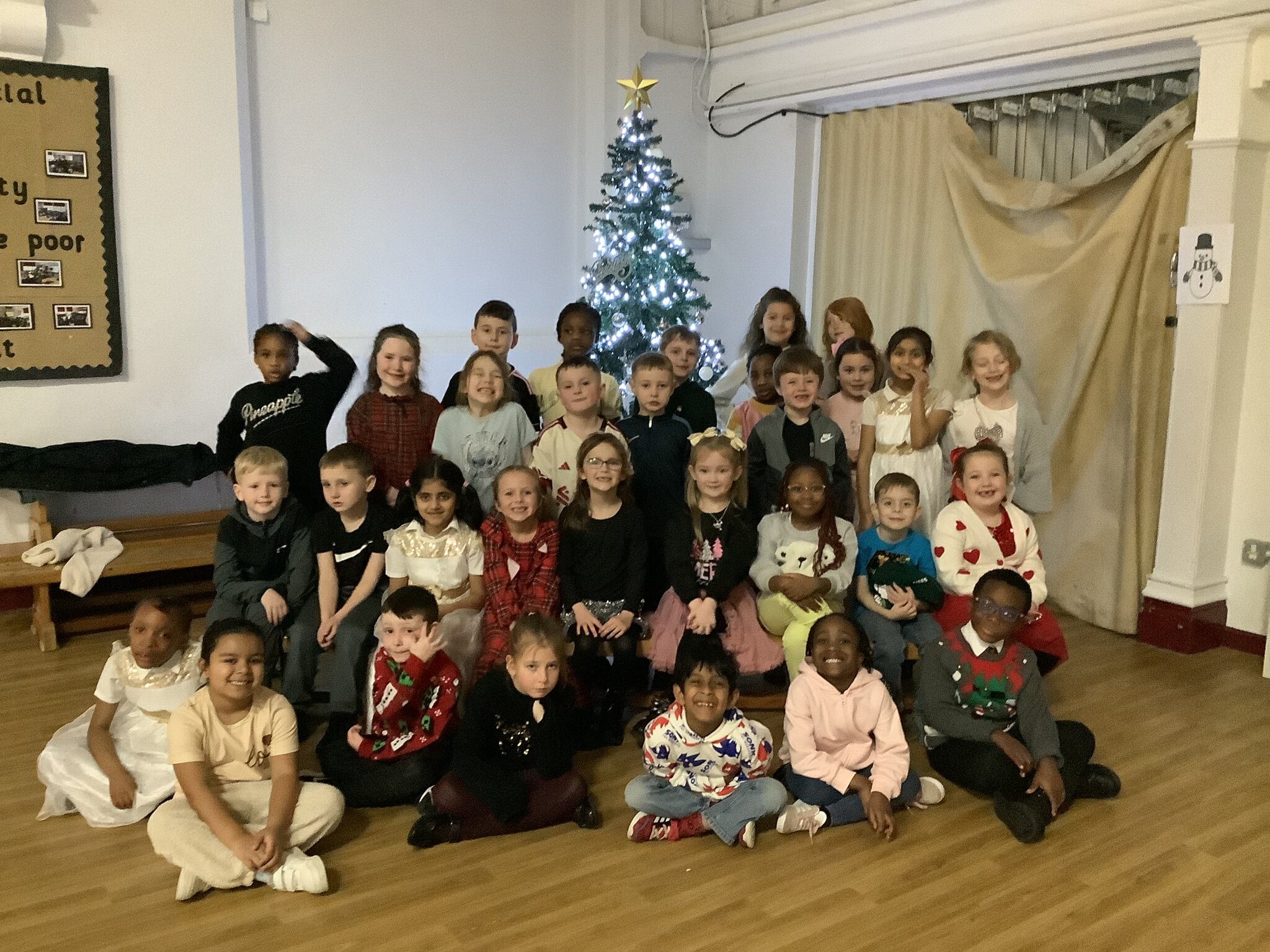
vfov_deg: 45.4
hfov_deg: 58.4
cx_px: 635
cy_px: 476
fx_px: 1137
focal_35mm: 31
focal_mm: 3.3
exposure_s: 1/17
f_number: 2.4
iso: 640
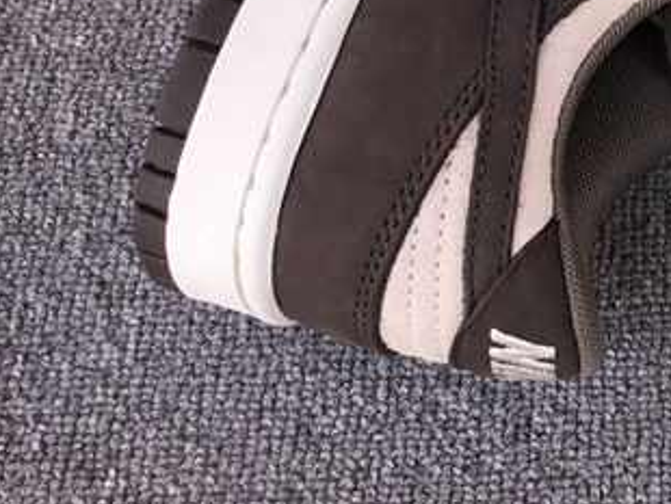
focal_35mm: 90
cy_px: -135
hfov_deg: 20.3
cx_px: 825
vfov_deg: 15.7
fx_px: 1746
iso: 25
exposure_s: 1/119
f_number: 2.4
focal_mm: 3.3
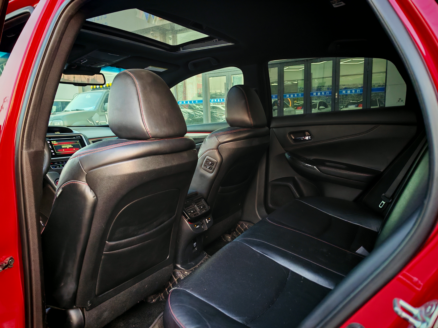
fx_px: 329
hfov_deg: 67.3
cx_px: 219
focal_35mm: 26
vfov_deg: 53.1
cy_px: 164
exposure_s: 1/50
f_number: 1.6
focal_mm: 5.4
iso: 320
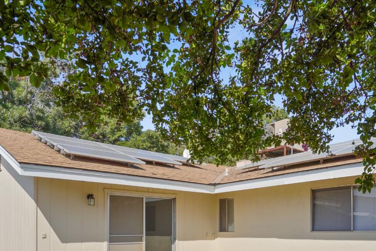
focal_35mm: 31
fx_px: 324
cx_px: 220
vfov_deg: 39.7
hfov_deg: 59.9
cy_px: 219
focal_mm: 16
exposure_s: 1/125
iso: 100
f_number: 11
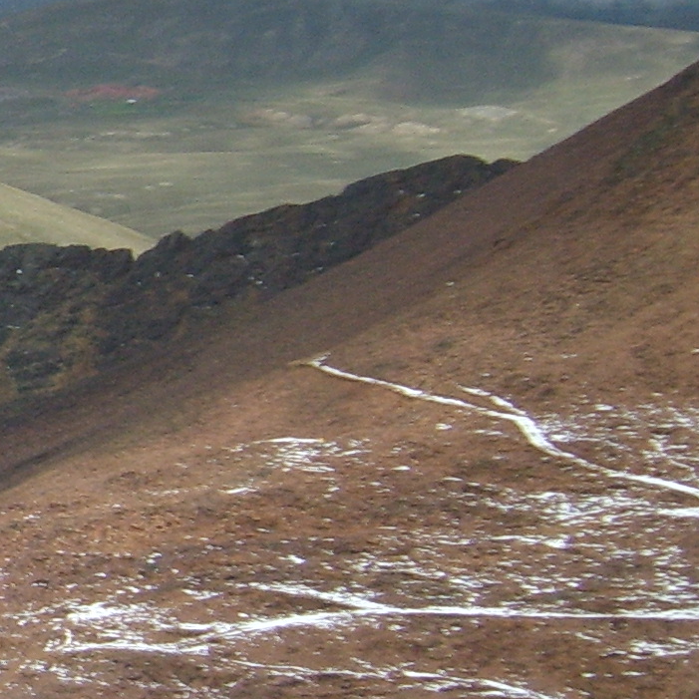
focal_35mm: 144
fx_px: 3290
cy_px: 398
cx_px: -662
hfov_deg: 11.1
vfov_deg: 12.1
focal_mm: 7.4
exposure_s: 1/350
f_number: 7.1
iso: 50
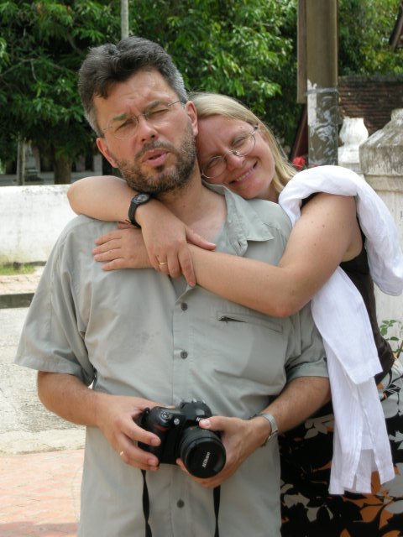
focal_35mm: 103
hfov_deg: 14.4
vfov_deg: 19.1
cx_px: 202
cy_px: 268
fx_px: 1599
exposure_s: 1/162
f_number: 4.7
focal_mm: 21.5
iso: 64
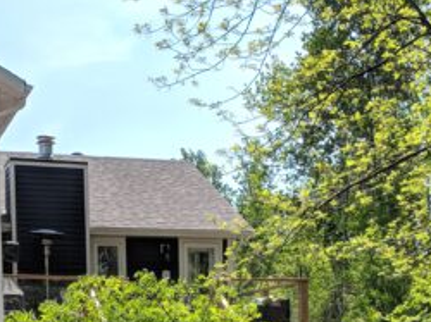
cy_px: 427
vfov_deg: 17.2
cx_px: 143
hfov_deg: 24.3
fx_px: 995
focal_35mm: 80
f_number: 2
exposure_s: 1/1938
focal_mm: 4.67
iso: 51
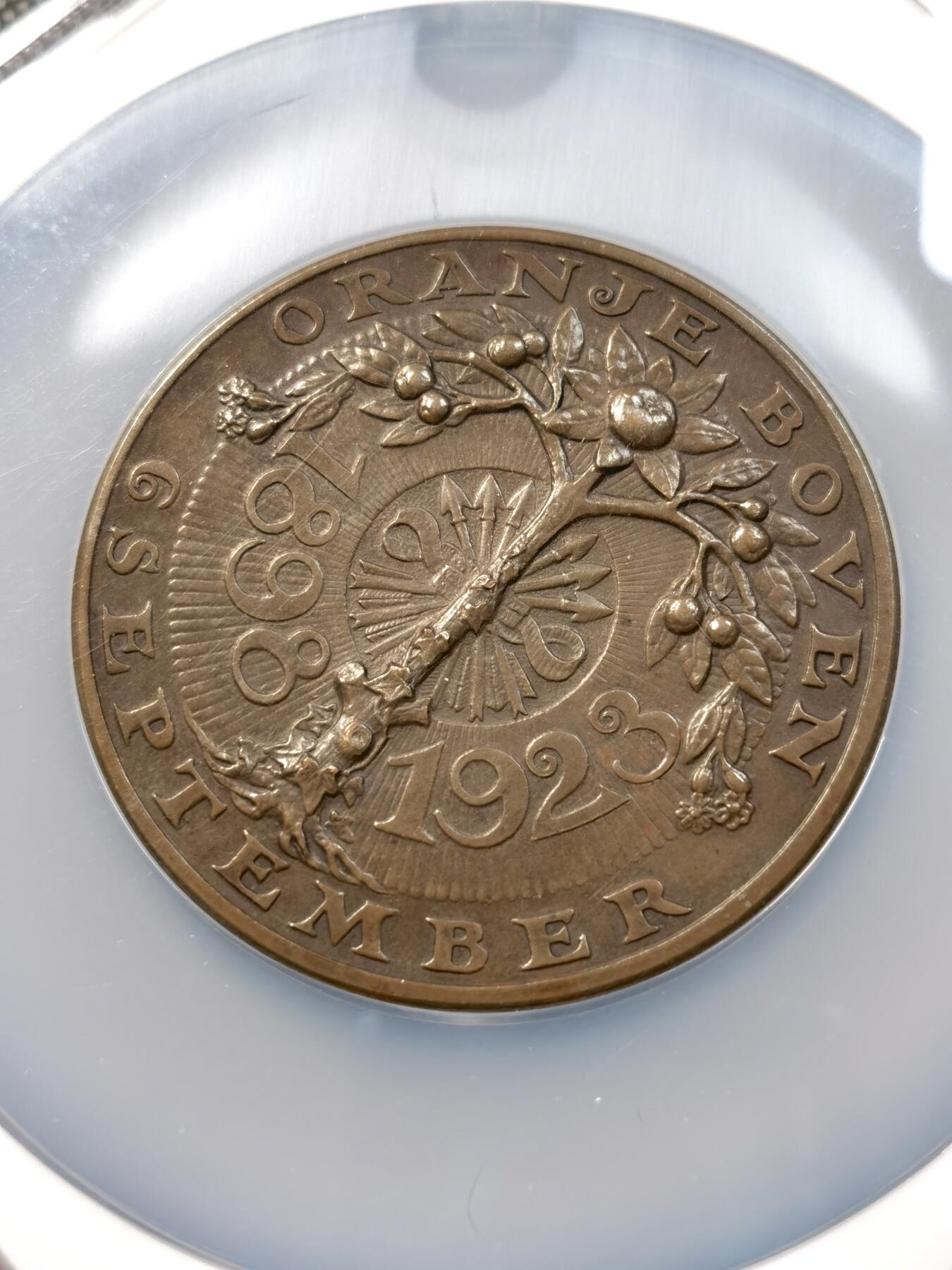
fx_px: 2017
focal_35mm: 55
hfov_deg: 26.6
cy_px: 635
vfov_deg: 34.9
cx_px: 476
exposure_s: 1/100
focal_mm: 5.56
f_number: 1.6
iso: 100
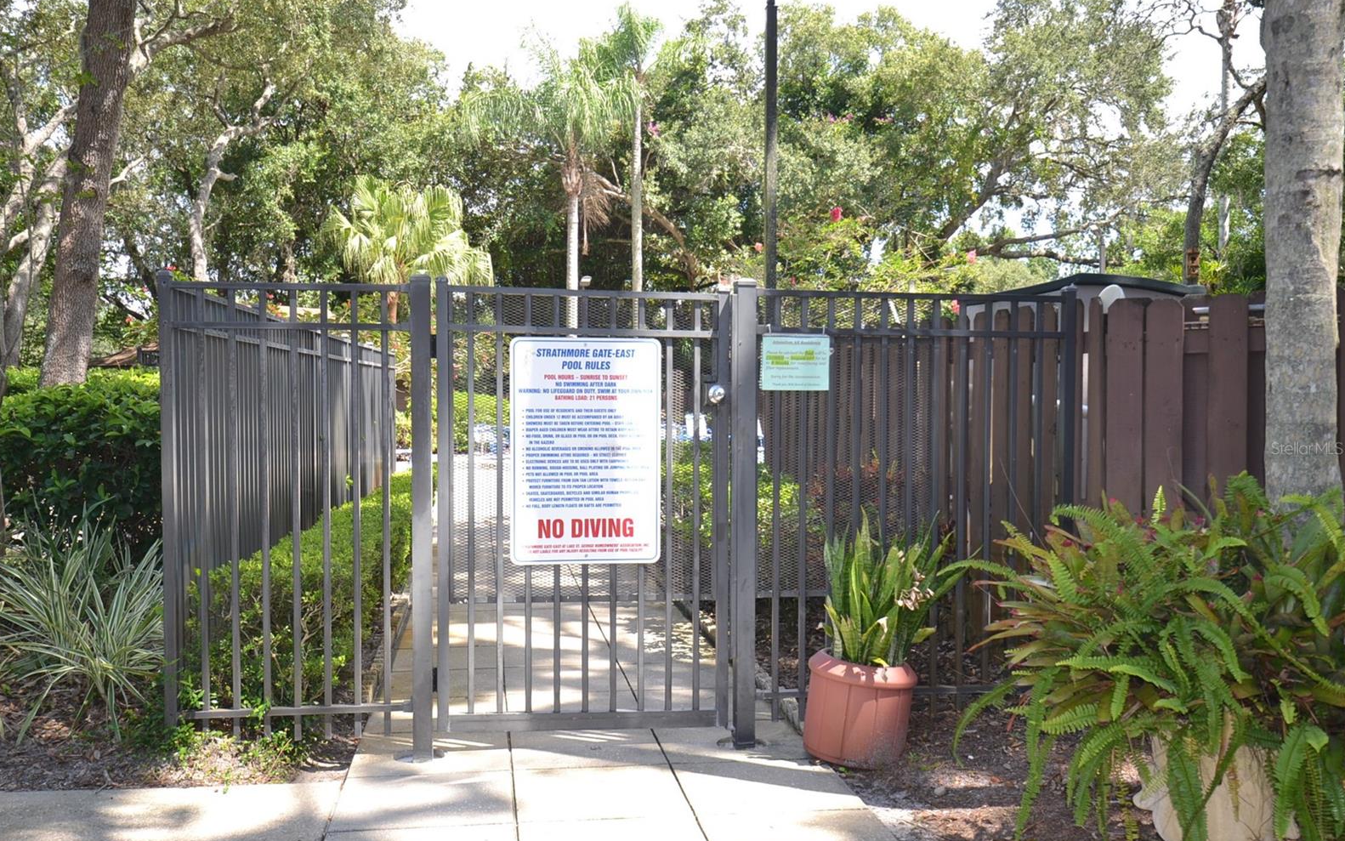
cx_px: 667
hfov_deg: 56.7
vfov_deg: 37.3
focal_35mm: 34
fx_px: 1246
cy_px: 448
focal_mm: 22
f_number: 4.5
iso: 125
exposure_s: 1/125
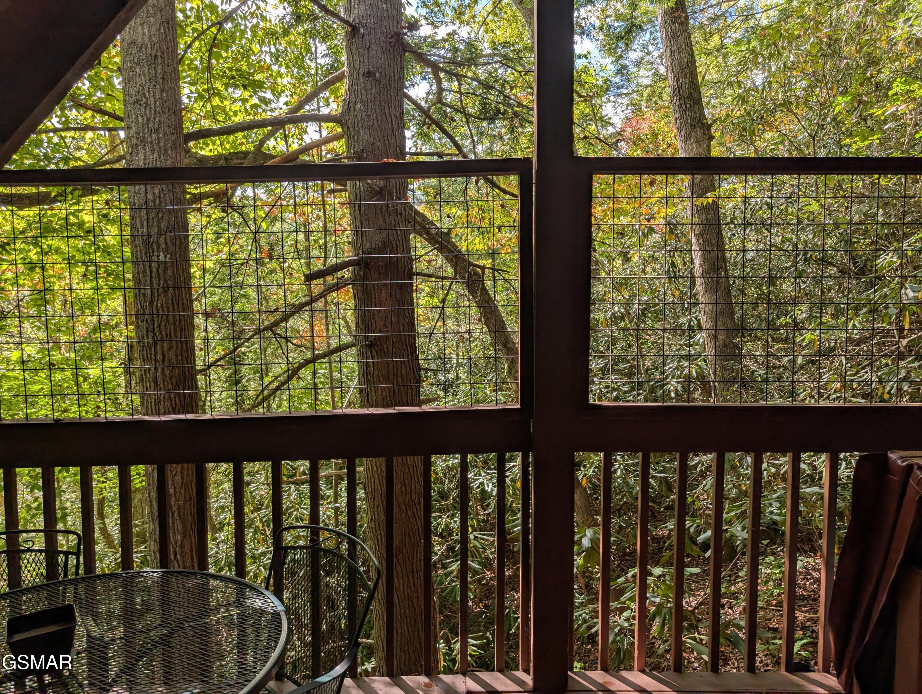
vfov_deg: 56.9
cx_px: 461
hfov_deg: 71.5
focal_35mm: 24
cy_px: 347
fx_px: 640
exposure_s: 1/297
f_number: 1.68
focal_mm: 6.9
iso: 24
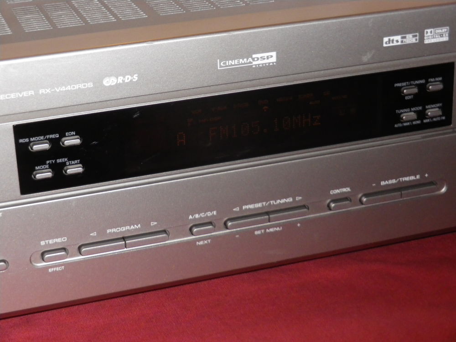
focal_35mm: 79
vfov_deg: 18.7
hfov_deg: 24.7
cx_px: 228
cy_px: 171
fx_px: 1041
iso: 400
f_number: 4.8
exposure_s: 1/80
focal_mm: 14.1
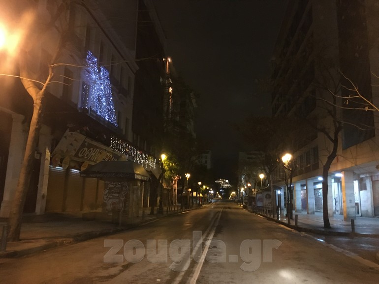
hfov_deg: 61.6
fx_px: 318
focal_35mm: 29
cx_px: 190
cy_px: 142
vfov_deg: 48.3
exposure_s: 1/17
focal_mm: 4.15
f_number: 2.2
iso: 640
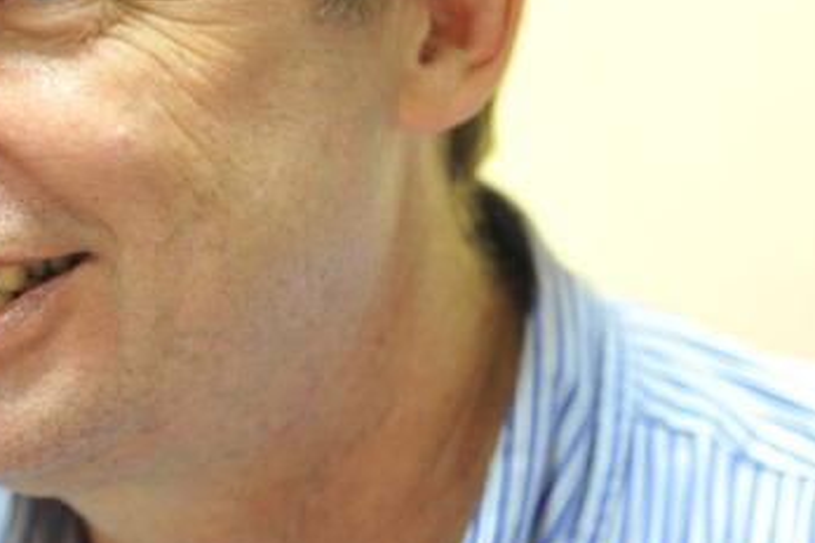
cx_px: 230
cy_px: 261
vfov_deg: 4.9
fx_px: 6358
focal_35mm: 281
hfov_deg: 7.3
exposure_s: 1/13
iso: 640
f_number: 2.8
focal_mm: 122
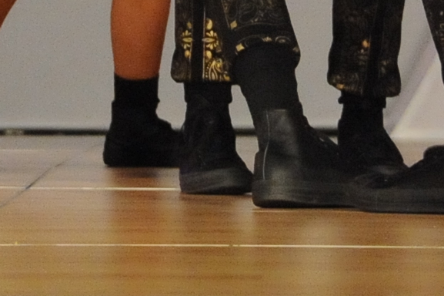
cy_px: -392
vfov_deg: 3.6
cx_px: 132
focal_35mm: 375
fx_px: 4622
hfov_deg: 5.5
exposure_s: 1/500
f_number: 4.8
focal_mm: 68
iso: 6400
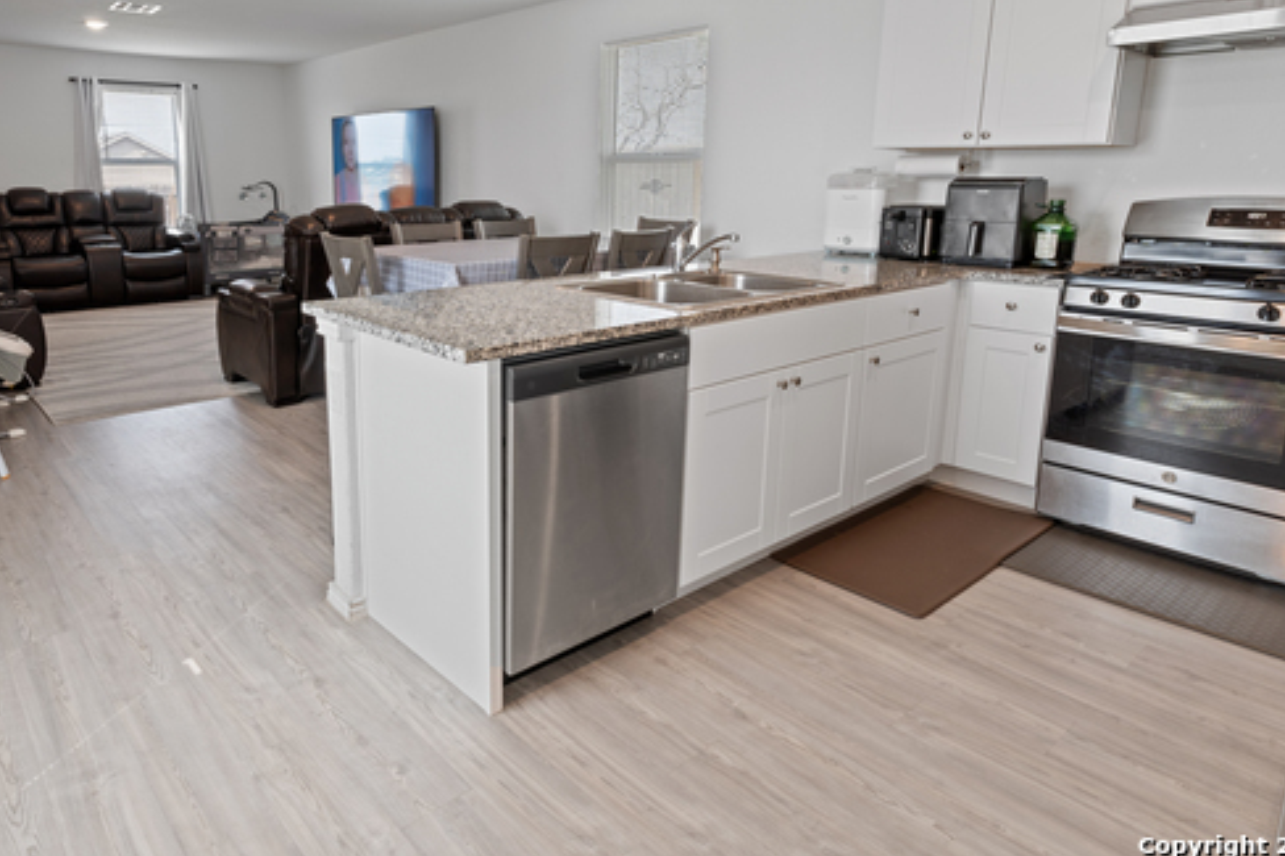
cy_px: 331
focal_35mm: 22
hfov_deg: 78.4
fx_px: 773
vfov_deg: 57.4
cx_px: 506
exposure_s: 1.3
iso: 100
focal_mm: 11
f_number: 10
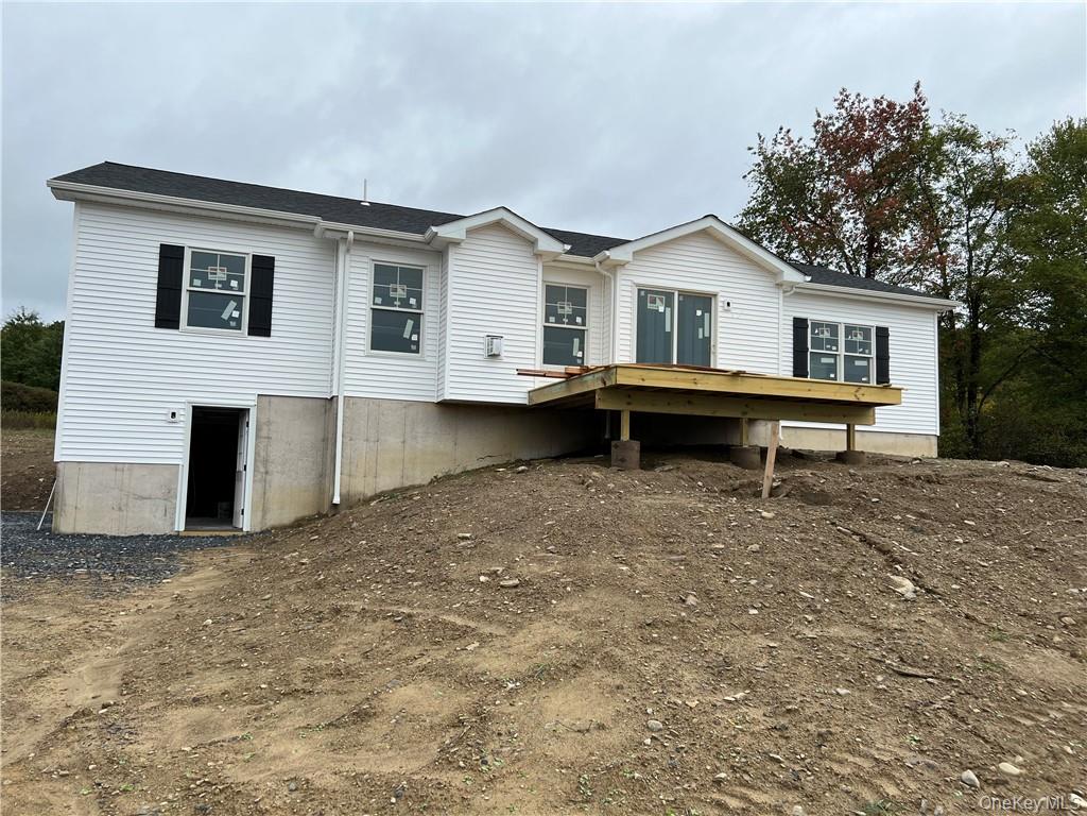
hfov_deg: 67.3
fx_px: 816
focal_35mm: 26
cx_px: 544
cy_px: 408
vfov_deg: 53.1
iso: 50
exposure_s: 1/4630
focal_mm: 5.7
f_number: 1.5
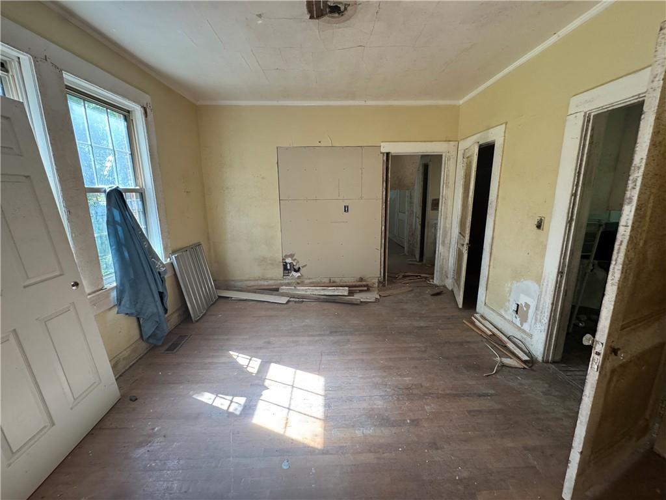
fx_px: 269
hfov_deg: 102.1
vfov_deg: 85.7
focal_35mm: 14
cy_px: 250
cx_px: 333
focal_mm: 2.22
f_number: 2.2
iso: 320
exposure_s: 1/96
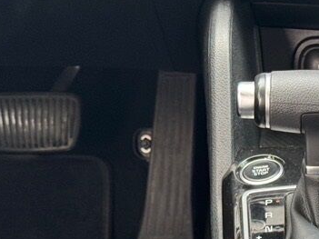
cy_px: 281
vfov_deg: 10.4
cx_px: 402
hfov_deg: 13.6
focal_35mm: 140
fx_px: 1290
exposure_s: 1/82
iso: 100
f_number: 1.78
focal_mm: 6.76
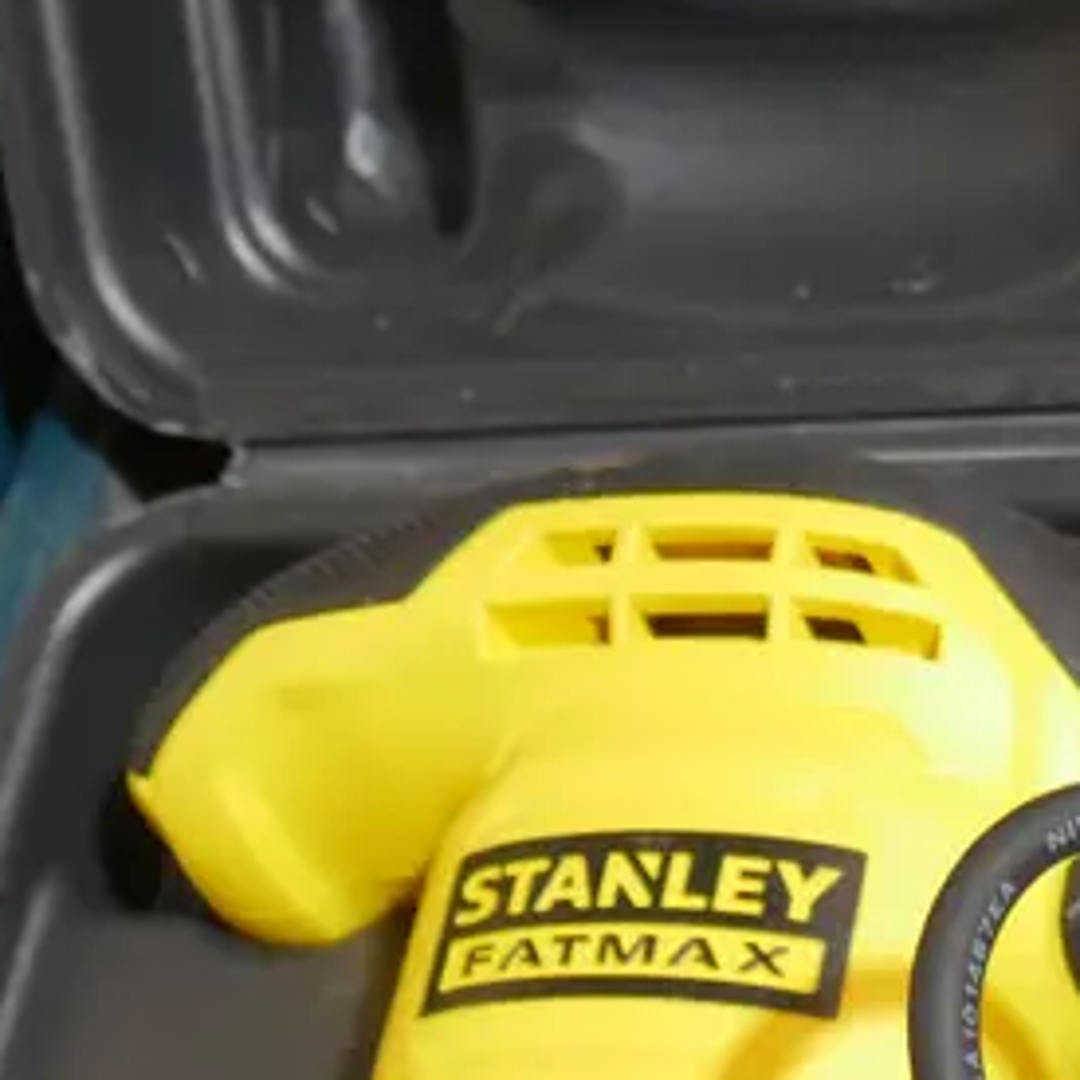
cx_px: 1465
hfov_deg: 14.8
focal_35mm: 112
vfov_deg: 15.3
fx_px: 3953
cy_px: 1035
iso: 1000
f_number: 4.5
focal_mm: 17
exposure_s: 1/60
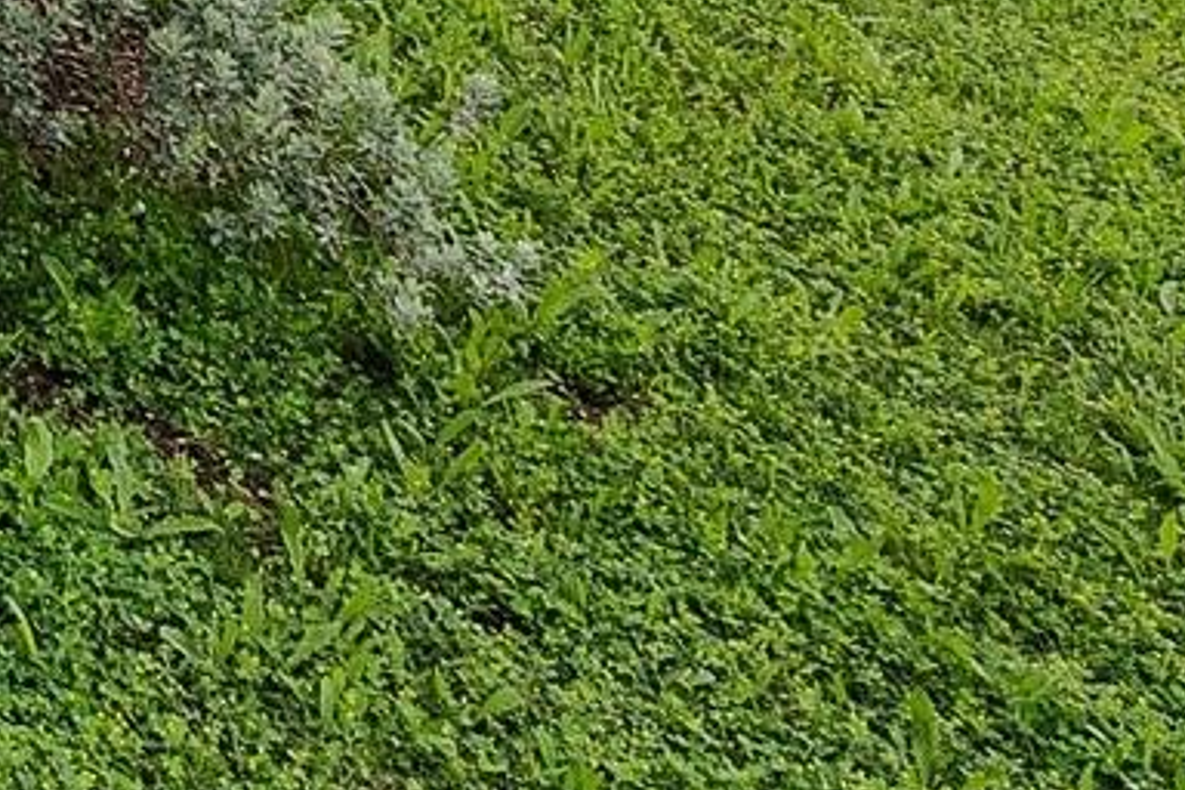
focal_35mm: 96
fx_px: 3160
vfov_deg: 11.4
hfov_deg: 15.7
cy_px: -1187
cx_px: -1336
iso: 100
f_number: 8
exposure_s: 1/100
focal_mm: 12
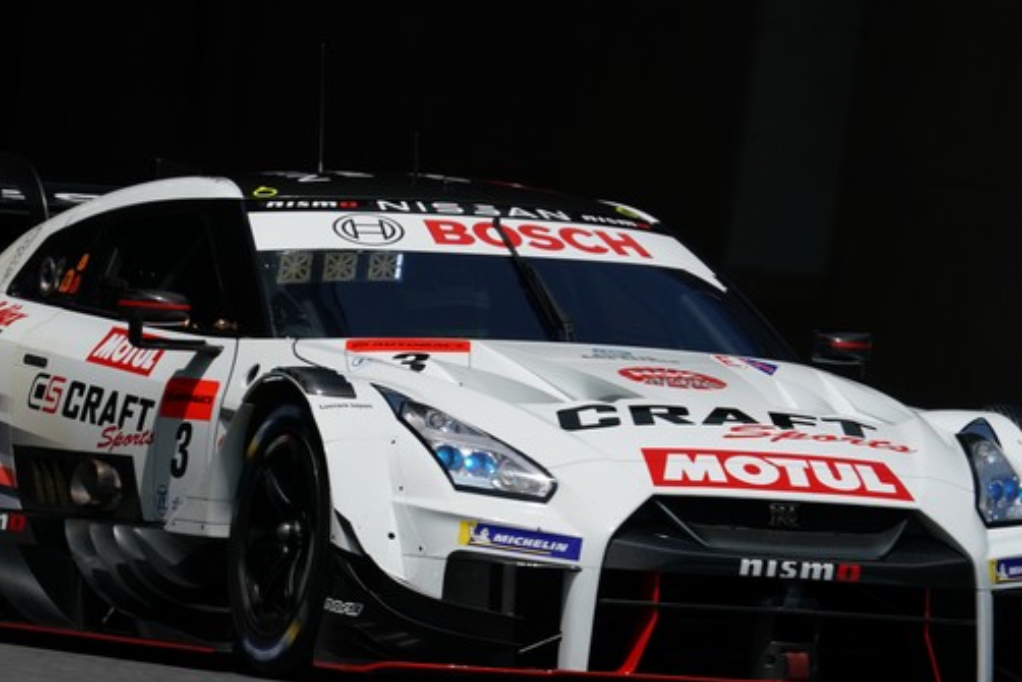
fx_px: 19025
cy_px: 387
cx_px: 436
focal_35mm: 670
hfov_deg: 3.1
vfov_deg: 2.1
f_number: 11
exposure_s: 1/800
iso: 200
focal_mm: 467
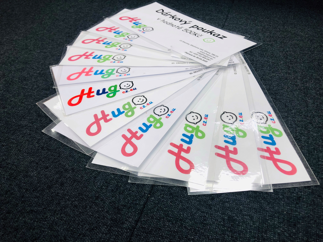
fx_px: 261
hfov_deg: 63.4
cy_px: 121
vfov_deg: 49.7
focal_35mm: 28
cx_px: 162
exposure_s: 1/33
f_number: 1.8
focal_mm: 3.99
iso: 25
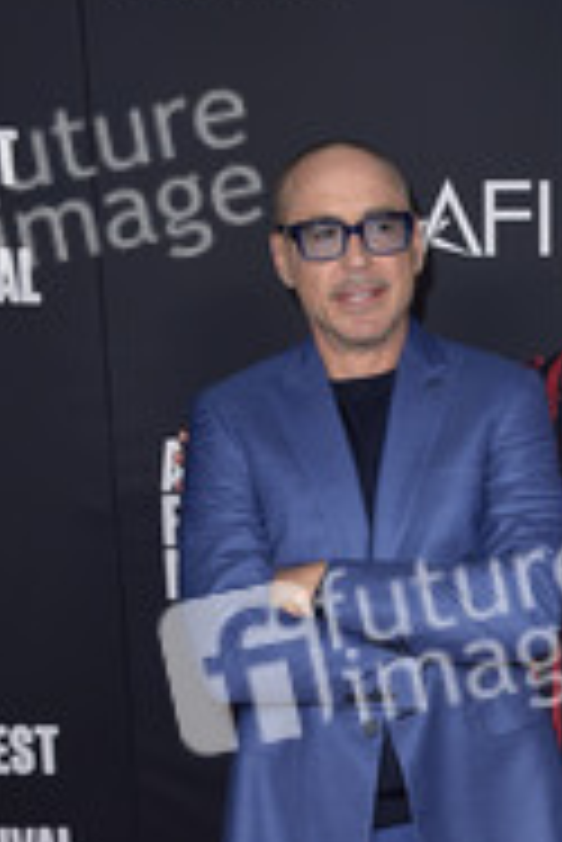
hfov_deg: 17.9
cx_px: 524
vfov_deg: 25.4
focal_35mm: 75
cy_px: 874
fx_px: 1753
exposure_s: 1/200
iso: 500
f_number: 6.3
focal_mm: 35
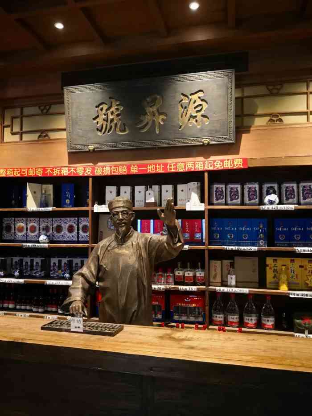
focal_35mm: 27
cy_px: 208
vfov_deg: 65.3
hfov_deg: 51.4
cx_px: 156
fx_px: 324
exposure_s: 1/25
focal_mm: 3.95
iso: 320
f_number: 1.6
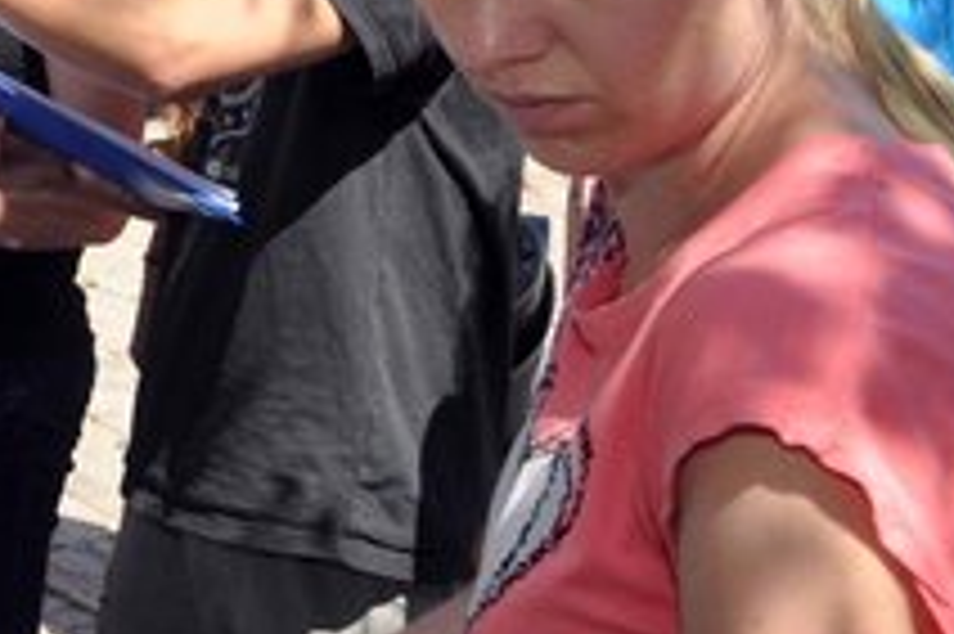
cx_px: -468
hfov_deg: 18.1
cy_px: -252
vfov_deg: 13.0
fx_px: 2674
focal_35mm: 101
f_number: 14
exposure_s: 1/200
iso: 250
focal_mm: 22
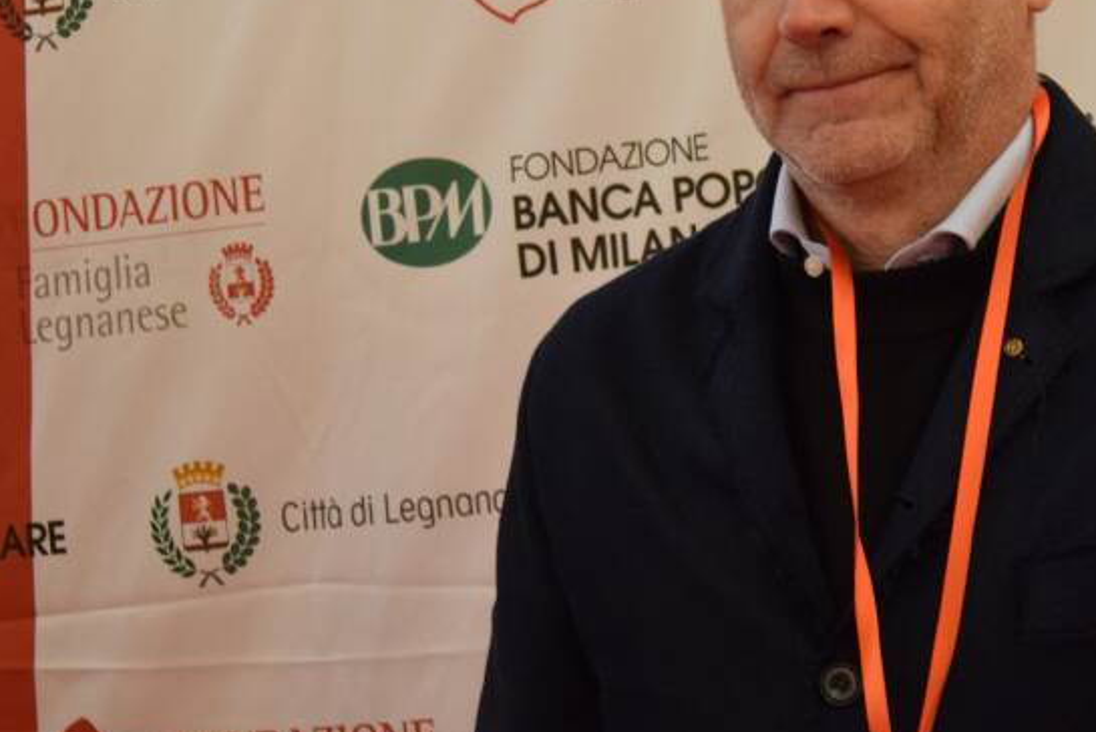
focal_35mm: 141
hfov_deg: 14.5
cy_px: 179
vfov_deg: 9.7
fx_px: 4295
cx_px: 788
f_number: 5
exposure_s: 1/100
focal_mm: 50
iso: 2000
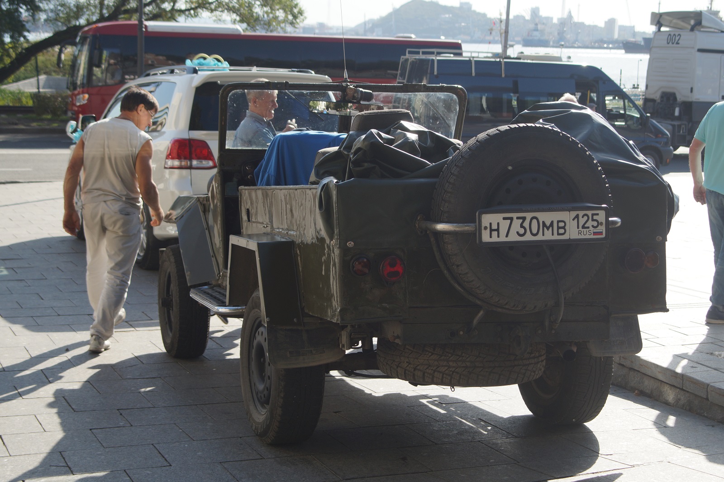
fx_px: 1357
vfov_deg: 20.1
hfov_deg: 29.9
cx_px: 362
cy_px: 241
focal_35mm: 68
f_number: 5.6
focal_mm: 45
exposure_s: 1/320
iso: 100
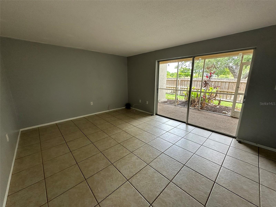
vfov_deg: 85.7
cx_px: 138
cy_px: 104
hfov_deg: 102.1
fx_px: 112
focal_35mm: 14
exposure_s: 1/99
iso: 125
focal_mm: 2.22
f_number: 2.2
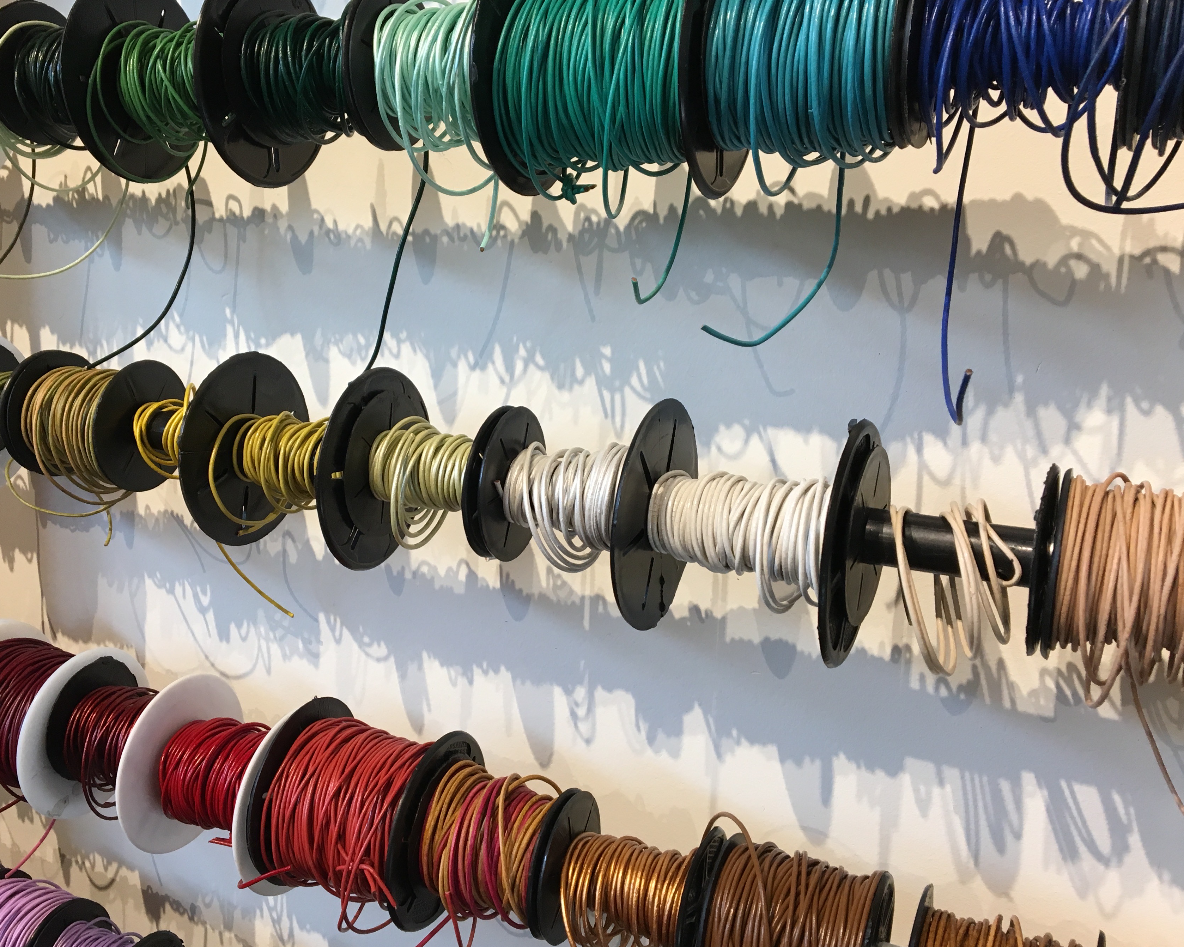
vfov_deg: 43.4
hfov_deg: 52.5
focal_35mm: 34
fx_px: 1191
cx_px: 481
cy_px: 471
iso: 32
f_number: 2.2
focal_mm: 4.15
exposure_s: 1/30
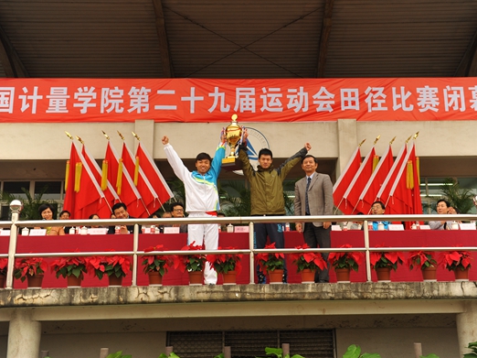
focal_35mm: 42
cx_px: 263
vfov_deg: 34.3
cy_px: 177
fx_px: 578
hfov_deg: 44.7
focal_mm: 38
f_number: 3.5
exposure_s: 1/250
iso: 500
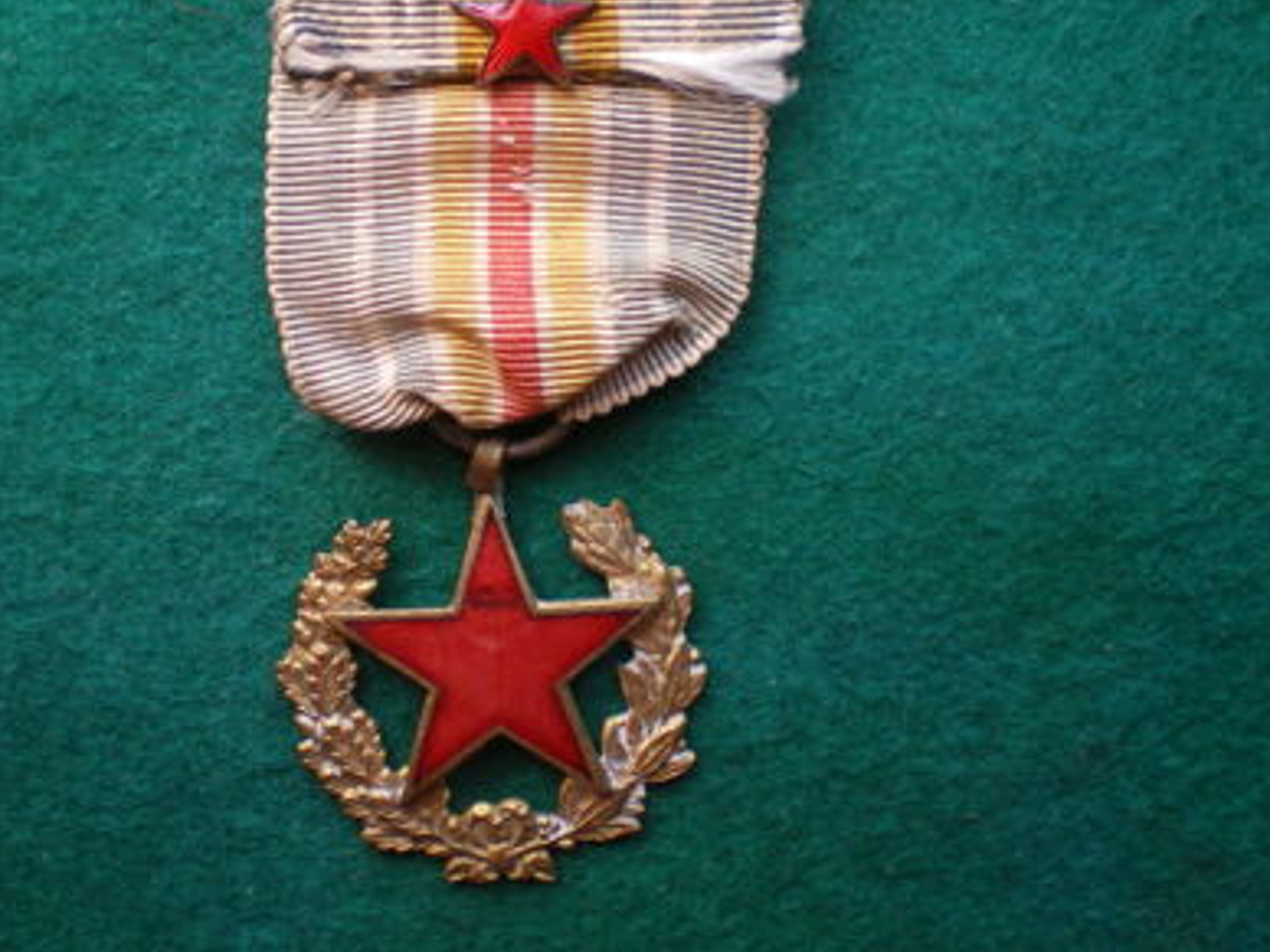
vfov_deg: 30.8
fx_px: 1724
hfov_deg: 40.2
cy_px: 399
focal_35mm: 47
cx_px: 488
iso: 125
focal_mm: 6.3
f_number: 3.1
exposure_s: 1/50
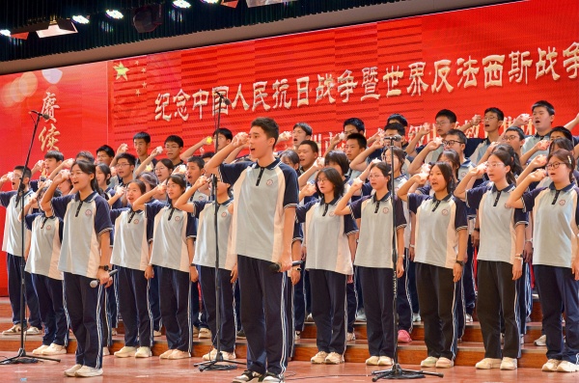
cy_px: 192
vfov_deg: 18.1
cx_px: 290
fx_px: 1203
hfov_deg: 27.1
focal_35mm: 75
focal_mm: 50
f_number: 6.3
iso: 1000
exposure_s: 1/160
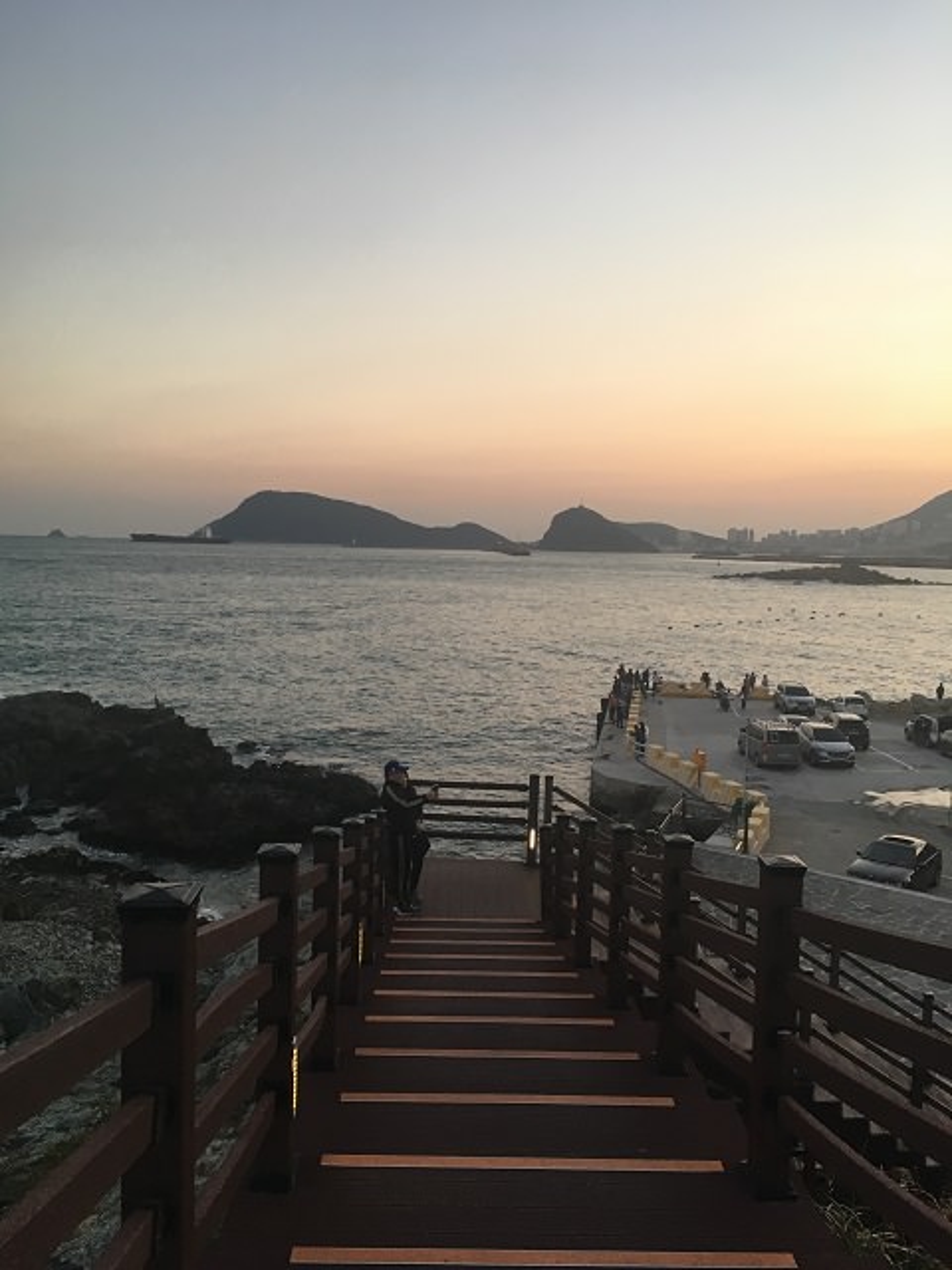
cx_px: 476
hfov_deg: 48.2
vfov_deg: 61.7
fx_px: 1063
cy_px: 635
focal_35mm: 29
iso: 32
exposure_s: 1/40
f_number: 2.2
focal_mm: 4.15
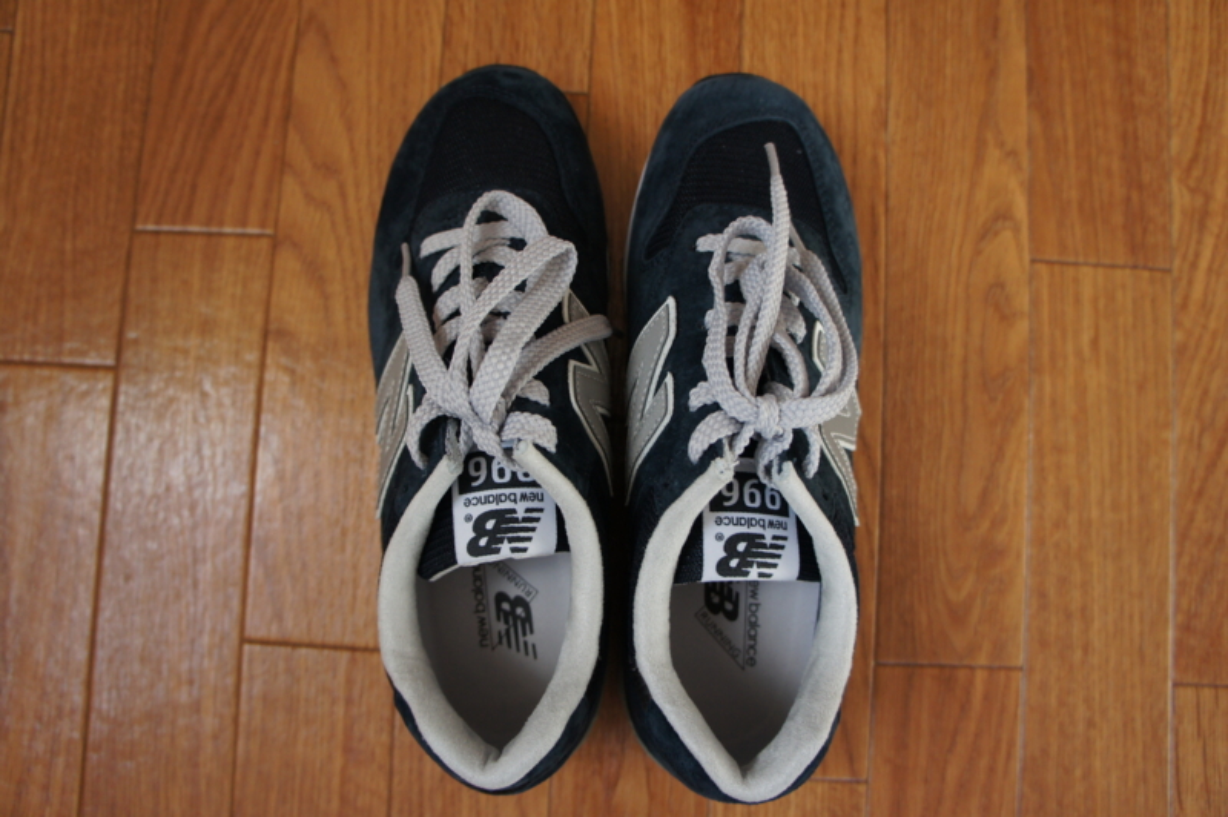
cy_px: 408
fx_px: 920
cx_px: 614
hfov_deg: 67.4
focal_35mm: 27
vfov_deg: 47.9
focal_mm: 18
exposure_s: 1/30
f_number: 3.5
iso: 500
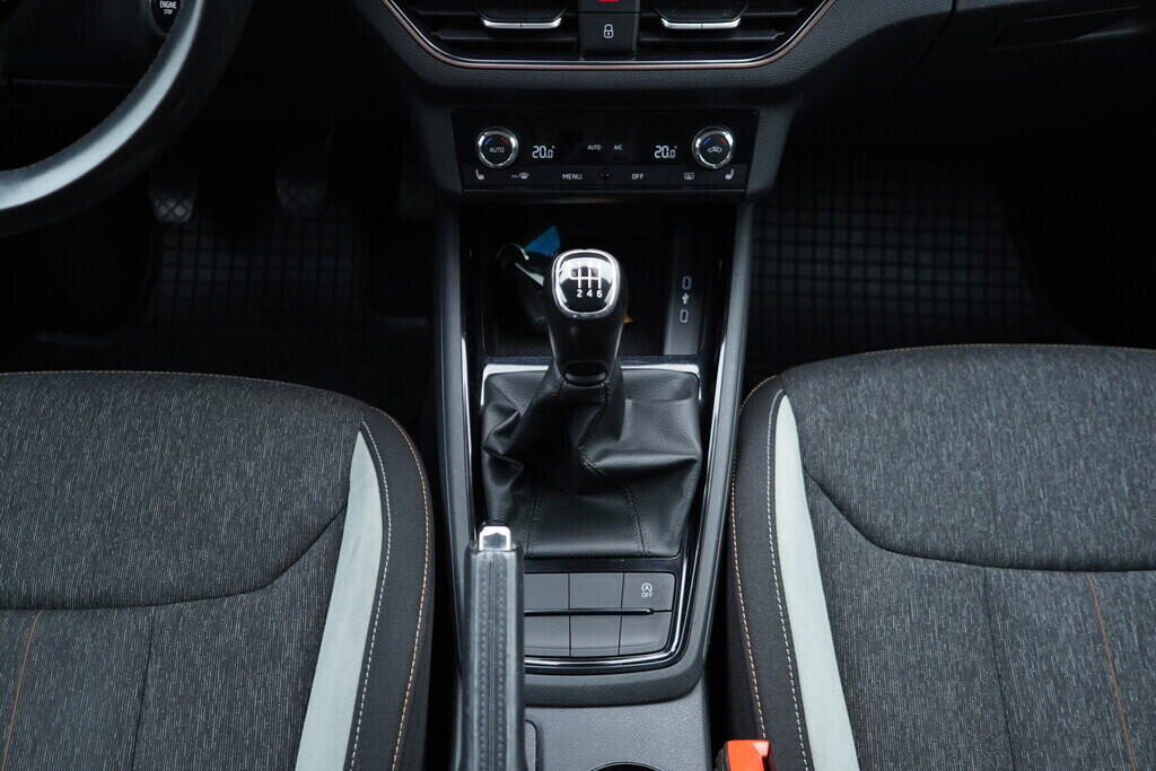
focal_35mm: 36
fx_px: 1156
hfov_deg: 53.1
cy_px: 386
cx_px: 578
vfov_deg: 36.9
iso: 400
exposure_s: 1/40
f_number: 2.8
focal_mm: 24
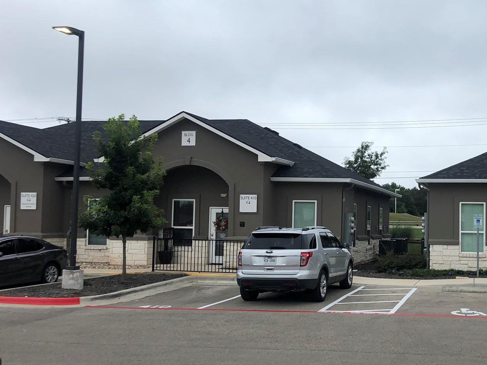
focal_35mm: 46
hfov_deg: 39.7
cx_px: 384
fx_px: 647
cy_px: 203
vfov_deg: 31.5
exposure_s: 1/960
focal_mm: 4
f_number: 1.8
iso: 20
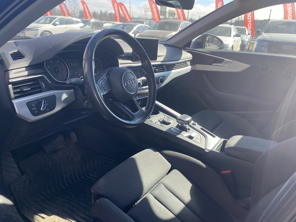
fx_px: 222
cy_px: 111
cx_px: 148
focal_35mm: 26
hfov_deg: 67.3
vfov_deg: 53.1
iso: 32
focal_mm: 4.25
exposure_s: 1/436
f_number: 1.8
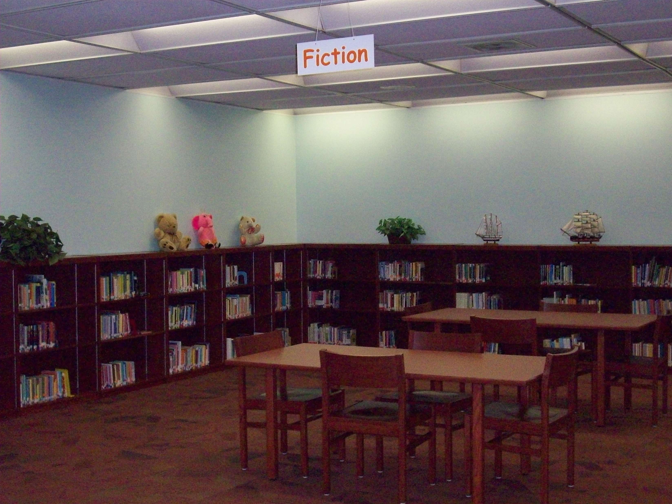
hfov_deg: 35.5
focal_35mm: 54
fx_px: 1048
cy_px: 252
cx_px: 336
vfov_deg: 27.0
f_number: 3.4
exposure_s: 1/161
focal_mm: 9
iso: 400
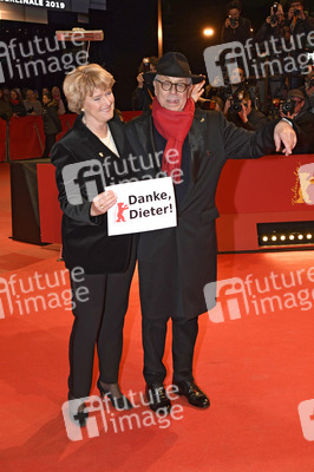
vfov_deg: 49.6
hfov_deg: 34.2
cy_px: 236
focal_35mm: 39
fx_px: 511
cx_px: 157
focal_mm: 26
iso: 1250
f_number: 5
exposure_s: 1/320
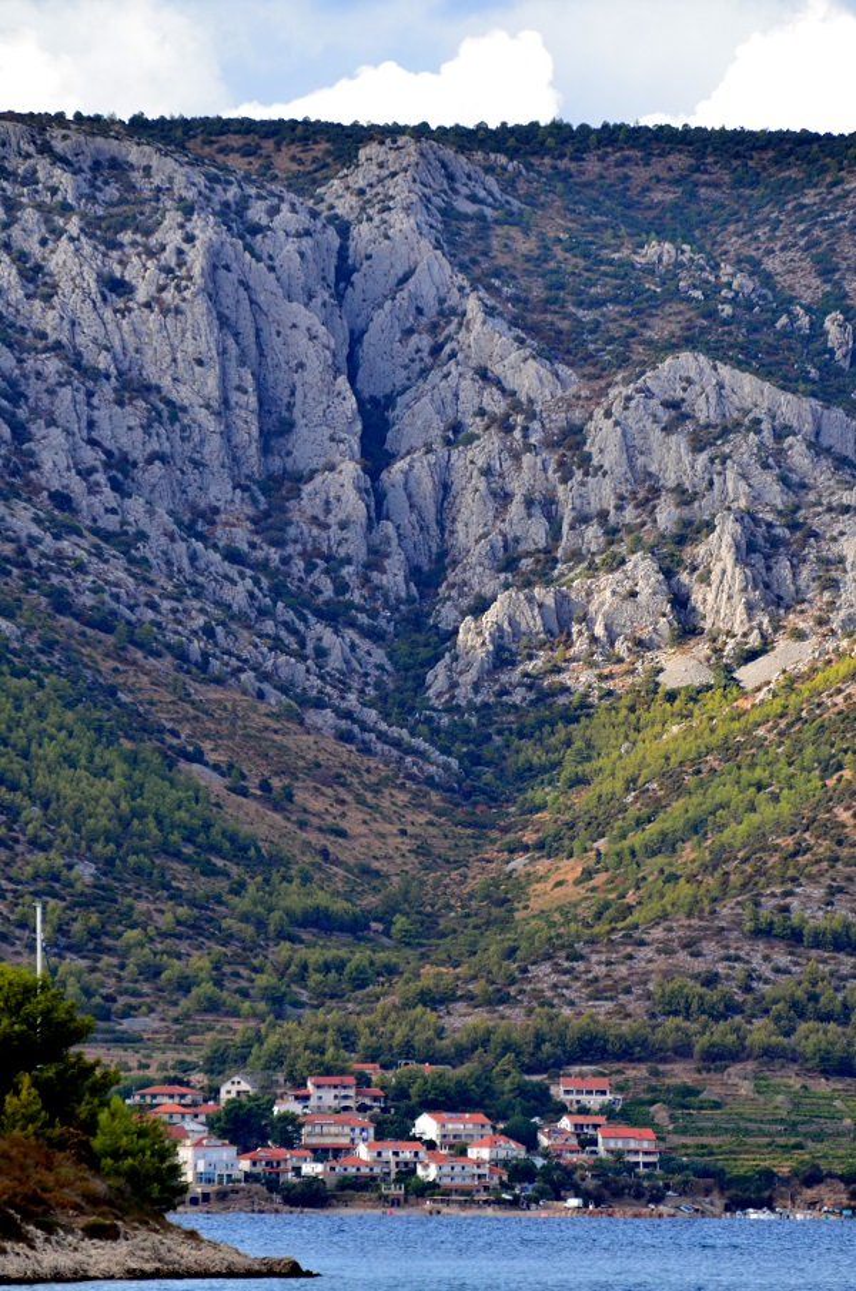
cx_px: 428
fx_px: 12888
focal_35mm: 360
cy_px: 646
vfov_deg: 5.7
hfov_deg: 3.8
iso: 640
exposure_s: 1/1000
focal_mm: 240
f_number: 5.6
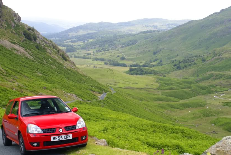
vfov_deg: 21.1
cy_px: 89
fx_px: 415
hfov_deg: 31.1
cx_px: 126
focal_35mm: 65
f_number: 5.6
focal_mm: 35
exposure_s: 1/60
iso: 160
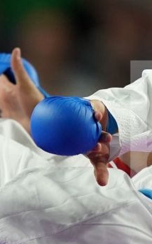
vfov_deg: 1.0
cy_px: 126
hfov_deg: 0.6
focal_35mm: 2143
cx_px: -44
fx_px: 14192
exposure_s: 1/1000
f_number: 2.8
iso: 2000
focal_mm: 400
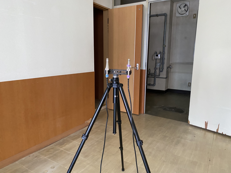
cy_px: 86
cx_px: 116
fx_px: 174
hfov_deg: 67.3
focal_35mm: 26
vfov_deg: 53.1
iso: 400
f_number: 1.8
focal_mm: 4.25
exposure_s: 1/50
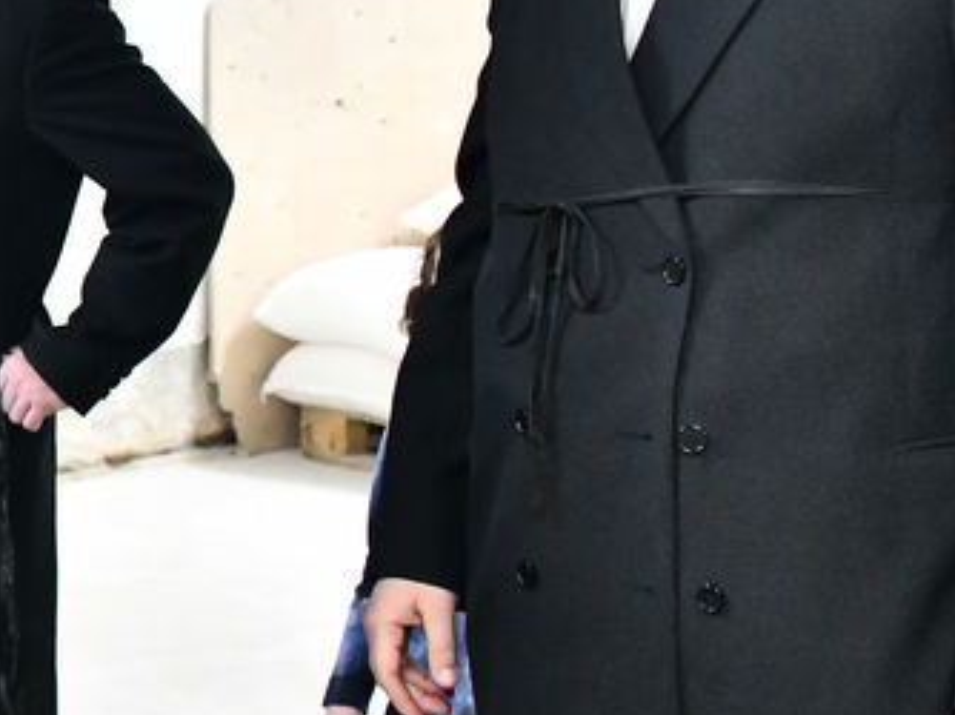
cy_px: 347
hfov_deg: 14.9
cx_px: -838
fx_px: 3115
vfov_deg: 13.1
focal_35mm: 113
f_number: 5.6
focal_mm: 28
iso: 5000
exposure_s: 1/160
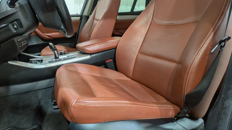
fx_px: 141
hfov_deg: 76.2
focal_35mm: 23
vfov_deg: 48.9
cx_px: 77
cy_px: 46
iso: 102
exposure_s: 1/40
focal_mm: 1.83
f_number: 2.2
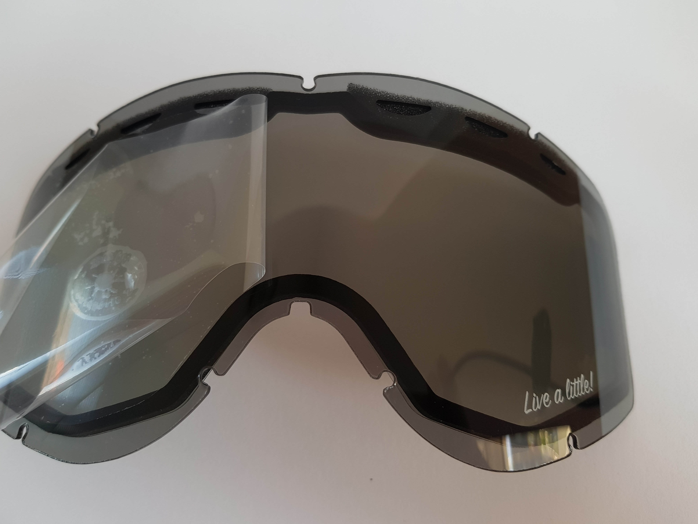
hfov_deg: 67.3
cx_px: 349
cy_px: 262
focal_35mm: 26
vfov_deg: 53.1
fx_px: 524
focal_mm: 4.2
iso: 50
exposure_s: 1/60
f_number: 1.7
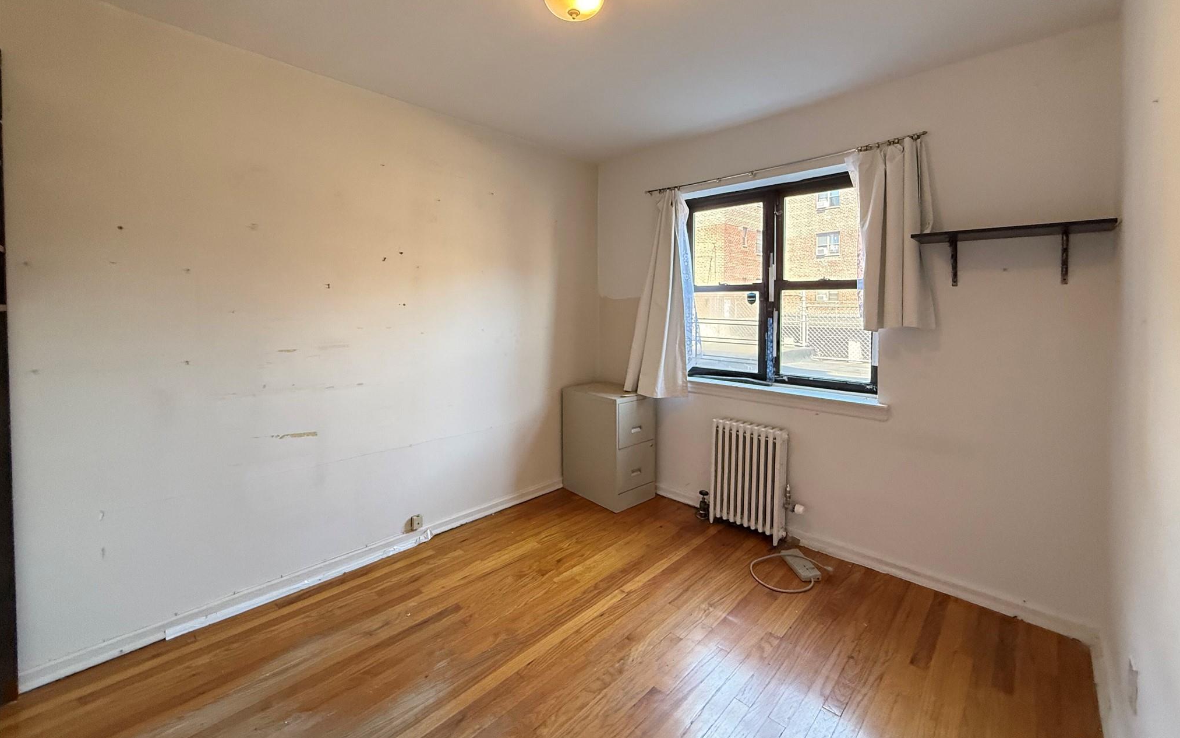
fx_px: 482
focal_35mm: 15
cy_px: 312
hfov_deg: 101.5
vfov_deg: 74.3
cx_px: 595
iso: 400
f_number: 2.2
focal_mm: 2.22
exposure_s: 1/120
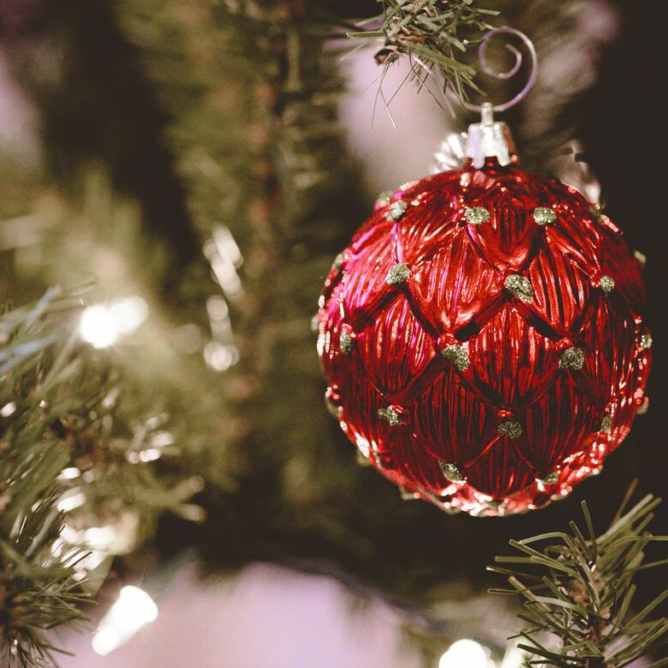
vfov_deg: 13.6
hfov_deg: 13.6
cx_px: 470
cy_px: 334
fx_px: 2795
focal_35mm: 128
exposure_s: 1/160
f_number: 4.5
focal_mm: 100
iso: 1000
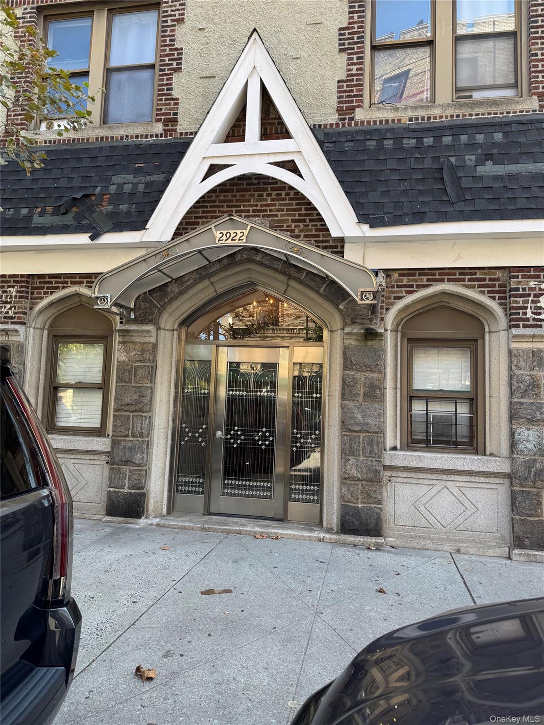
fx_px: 503
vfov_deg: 71.6
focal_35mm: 24
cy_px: 362
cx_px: 272
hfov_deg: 56.8
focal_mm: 6.76
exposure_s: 1/364
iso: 80
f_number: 1.78
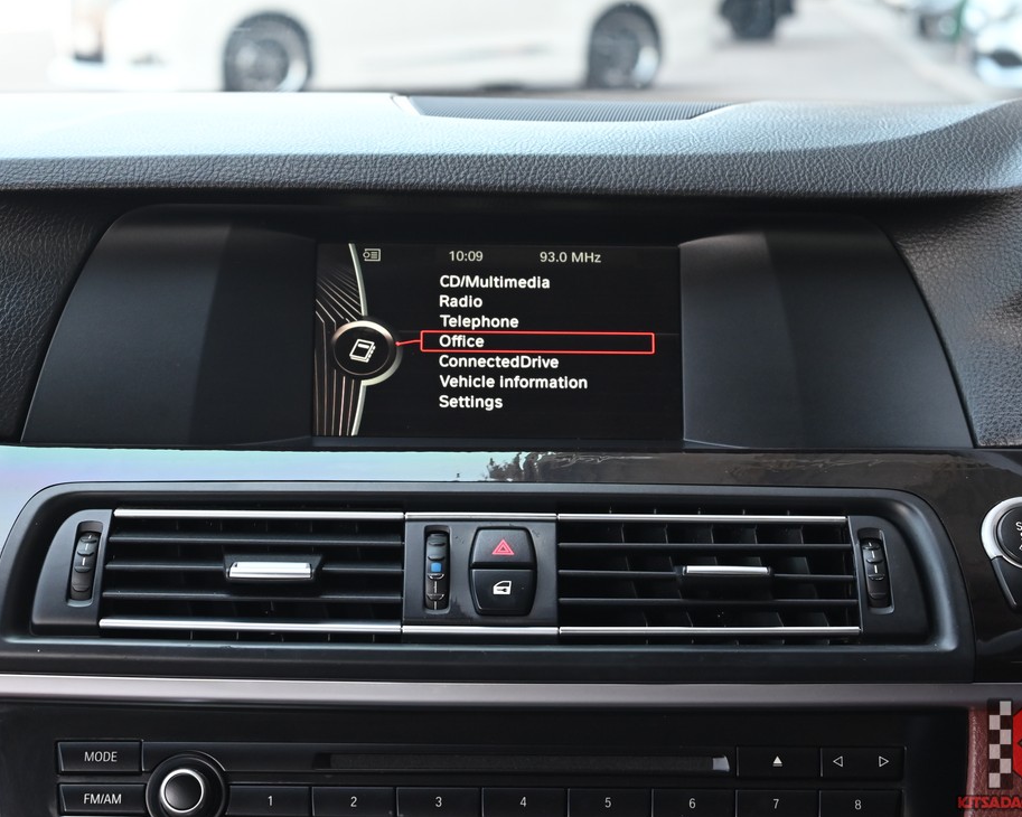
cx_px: 489
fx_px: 2359
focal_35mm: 78
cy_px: 409
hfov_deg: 24.4
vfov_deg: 19.7
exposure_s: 1/30
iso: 560
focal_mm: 46
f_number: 6
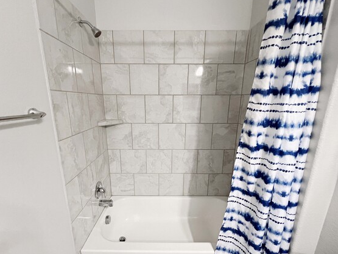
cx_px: 163
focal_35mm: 15
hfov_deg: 98.1
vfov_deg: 81.5
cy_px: 140
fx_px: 146
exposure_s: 1/60
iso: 250
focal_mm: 1.57
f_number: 1.8
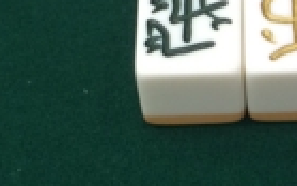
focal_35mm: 142
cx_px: 348
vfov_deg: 9.2
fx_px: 1150
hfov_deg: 14.3
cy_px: 126
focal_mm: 4.15
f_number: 2.2
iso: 100
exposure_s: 1/30
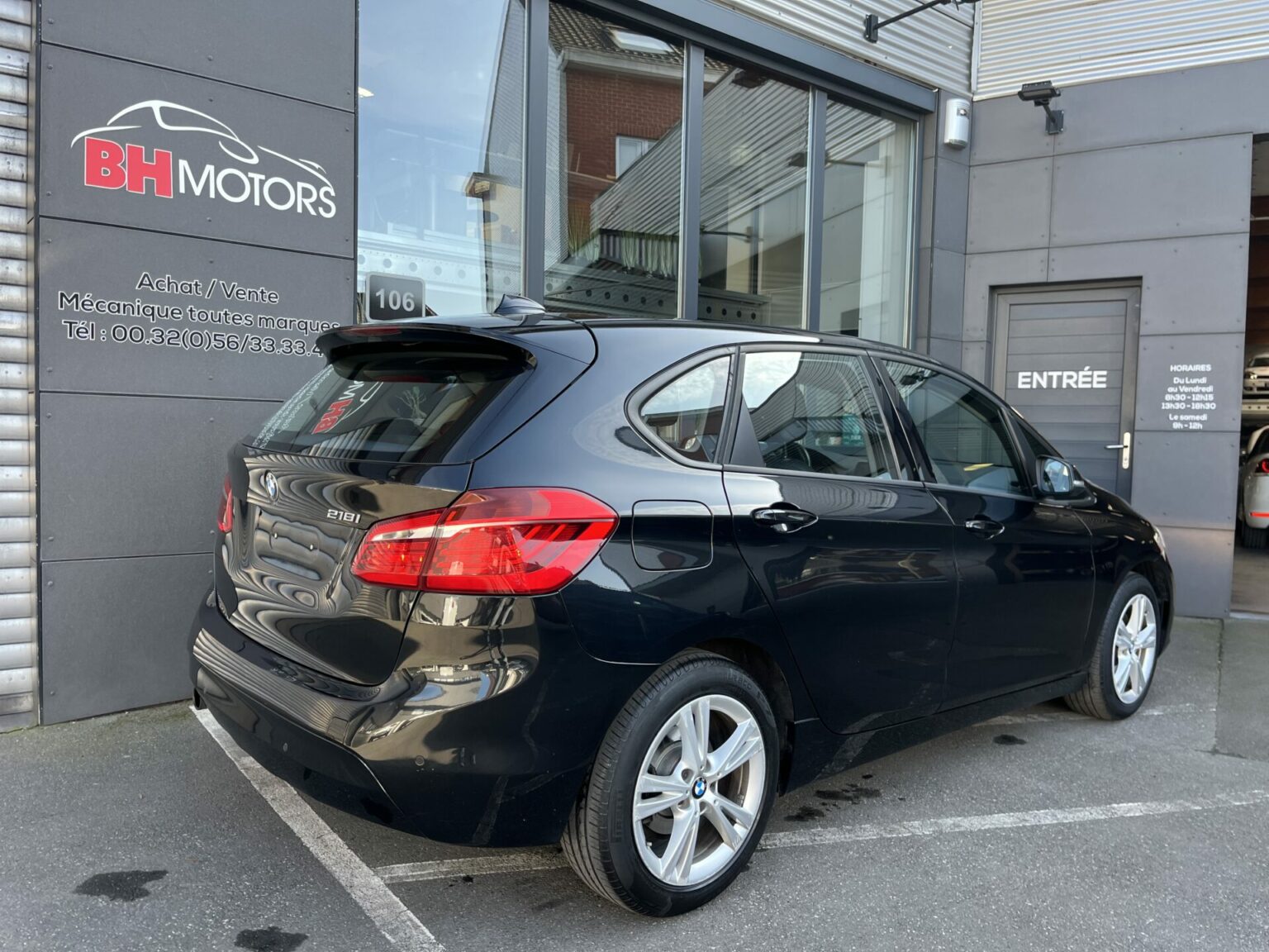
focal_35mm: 26
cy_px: 476
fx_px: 953
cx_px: 634
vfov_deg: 53.1
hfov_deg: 67.3
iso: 40
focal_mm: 5.1
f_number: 1.6
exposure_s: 1/207
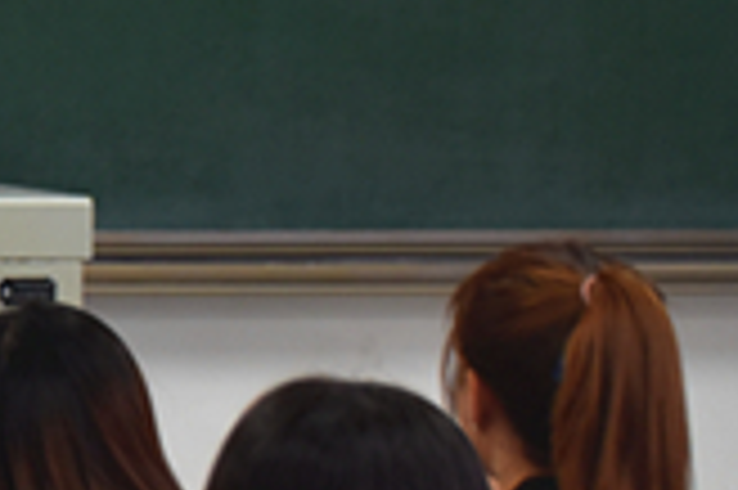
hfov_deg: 10.3
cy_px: 301
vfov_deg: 7.3
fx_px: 3830
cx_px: -612
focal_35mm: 187
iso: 640
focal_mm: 32
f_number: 4
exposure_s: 1/40
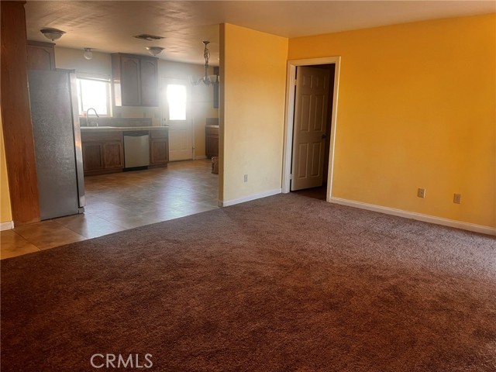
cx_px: 248
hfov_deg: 67.3
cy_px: 186
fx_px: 373
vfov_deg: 53.1
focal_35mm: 26
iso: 80
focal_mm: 5.1
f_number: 1.6
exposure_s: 1/60
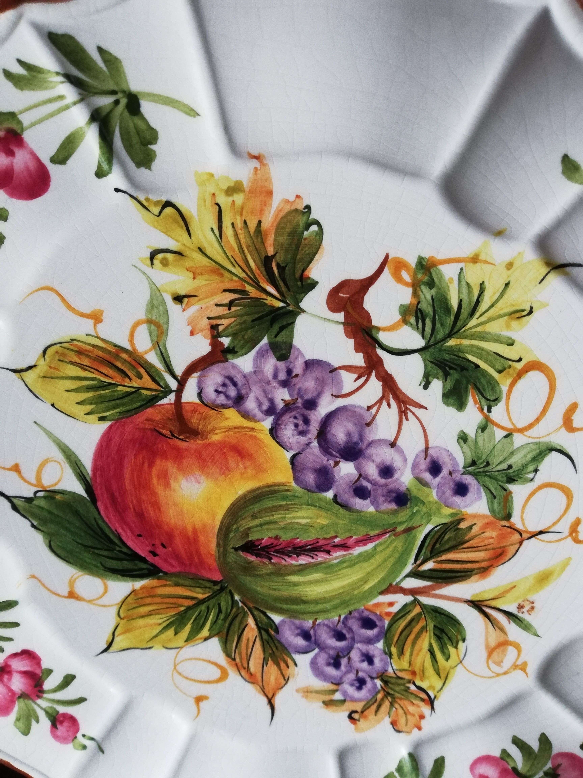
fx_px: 584
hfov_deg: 53.1
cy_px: 389
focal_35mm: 26
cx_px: 292
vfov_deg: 67.3
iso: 320
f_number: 2.2
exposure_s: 1/33.3
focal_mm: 3.81
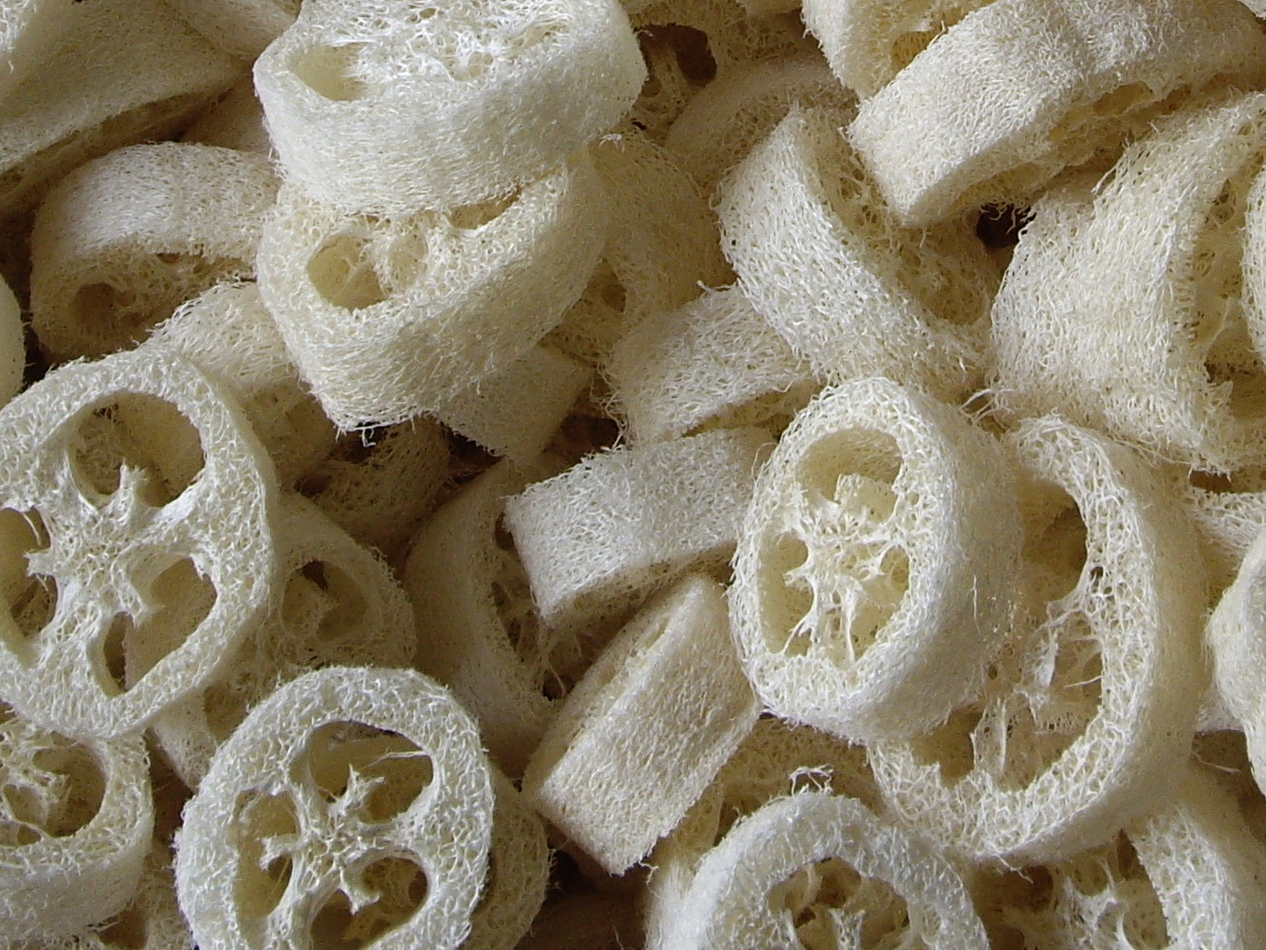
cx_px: 917
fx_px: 3950
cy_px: -115
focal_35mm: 108
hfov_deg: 18.1
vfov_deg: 13.4
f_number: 2.8
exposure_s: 1/125
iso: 100
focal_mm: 7.9
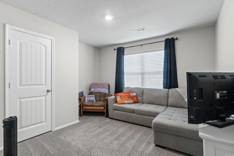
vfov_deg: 67.4
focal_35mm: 18
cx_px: 117
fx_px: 117
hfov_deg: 90.0
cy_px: 78
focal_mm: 12
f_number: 9
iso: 250
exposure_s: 1/1.25
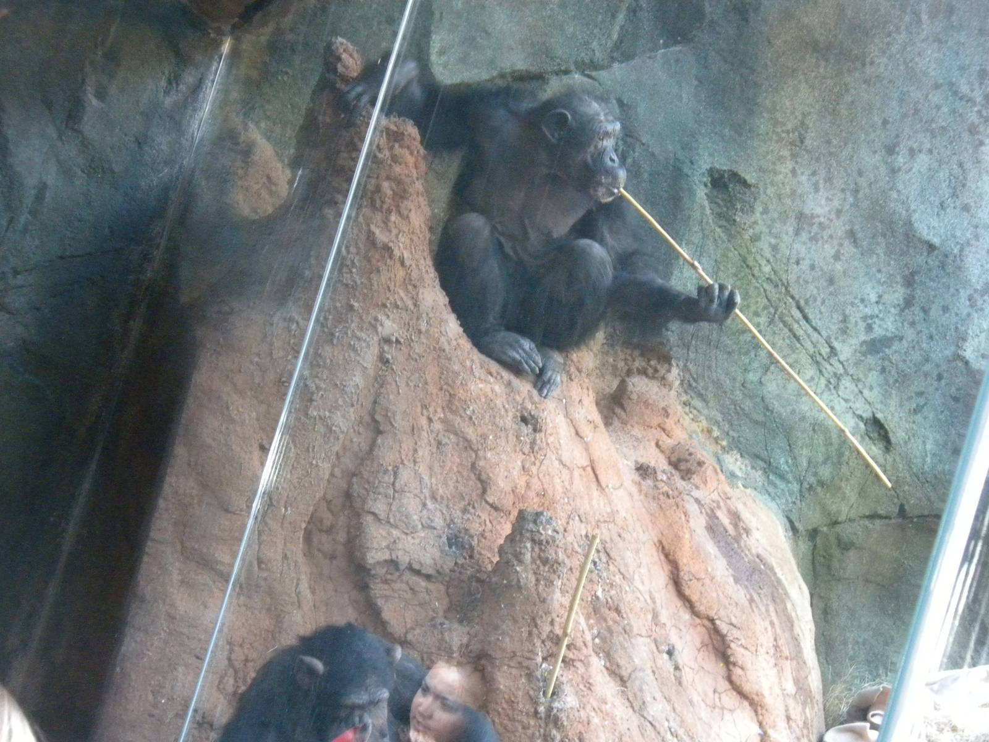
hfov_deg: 23.0
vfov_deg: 17.4
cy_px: 371
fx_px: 2429
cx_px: 494
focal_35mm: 85
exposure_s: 1/30
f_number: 5.1
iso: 614
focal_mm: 15
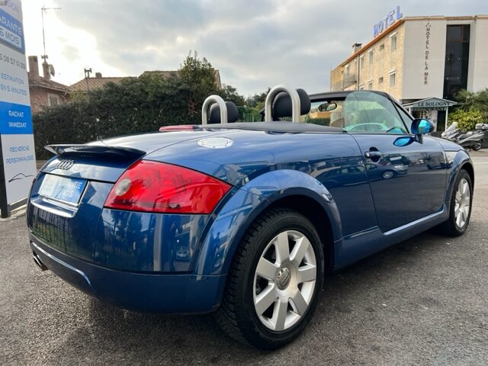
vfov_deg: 53.1
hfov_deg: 67.3
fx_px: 367
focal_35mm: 26
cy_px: 183
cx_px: 244
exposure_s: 1/917
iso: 50
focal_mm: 5.7
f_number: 1.5
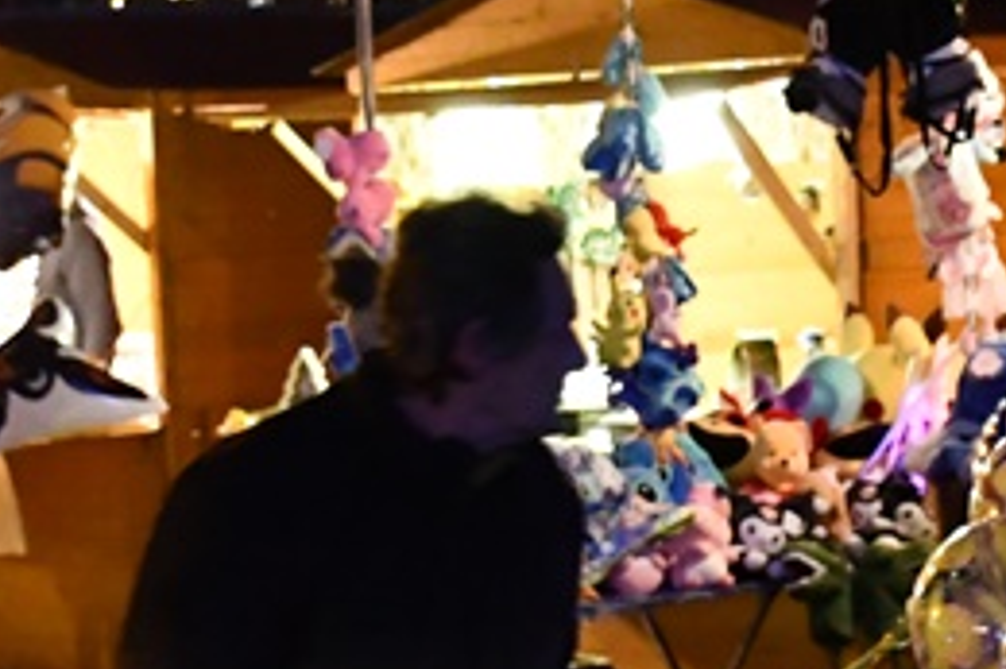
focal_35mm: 166
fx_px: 4636
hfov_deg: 12.2
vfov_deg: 8.3
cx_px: 1021
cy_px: 356
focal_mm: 24
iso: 5600
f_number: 3.8
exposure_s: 1/60
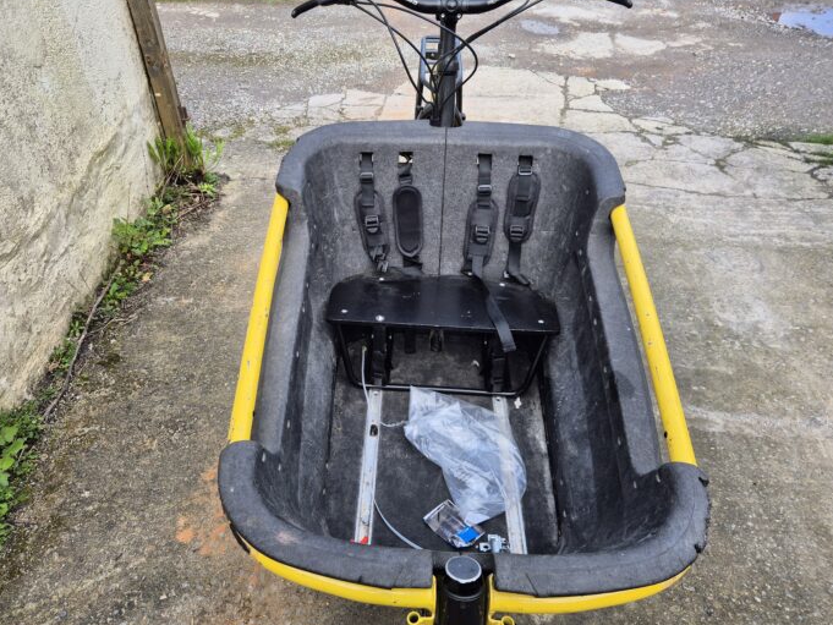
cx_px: 382
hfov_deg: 65.2
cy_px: 297
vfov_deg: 51.3
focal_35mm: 27
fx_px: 650
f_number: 1.8
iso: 25
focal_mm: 5.4
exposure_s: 1/472
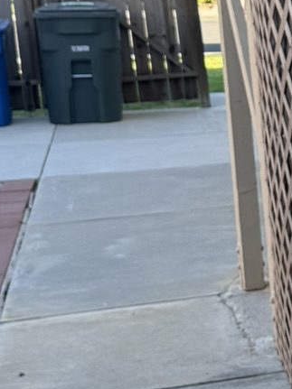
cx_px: 579
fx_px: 1283
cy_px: 181
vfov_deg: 17.3
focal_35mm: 114
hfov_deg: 11.7
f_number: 1.78
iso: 100
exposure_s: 1/602
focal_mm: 6.76
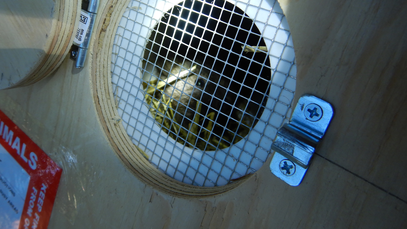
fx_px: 291
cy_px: 81
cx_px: 207
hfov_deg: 69.9
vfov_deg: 42.4
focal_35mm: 27
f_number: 2.8
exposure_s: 1/160
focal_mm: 4.3
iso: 125
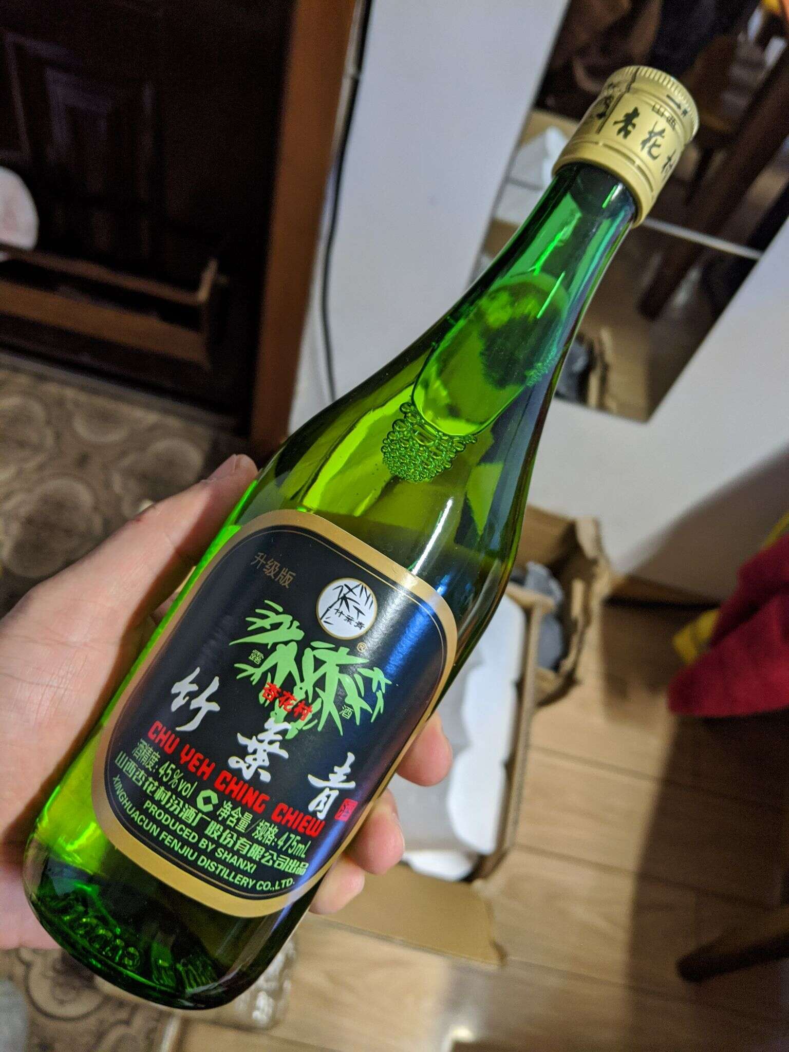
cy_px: 526
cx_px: 394
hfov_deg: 51.4
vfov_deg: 65.3
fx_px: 821
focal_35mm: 27
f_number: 1.8
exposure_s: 1/25
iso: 134
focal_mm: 4.44
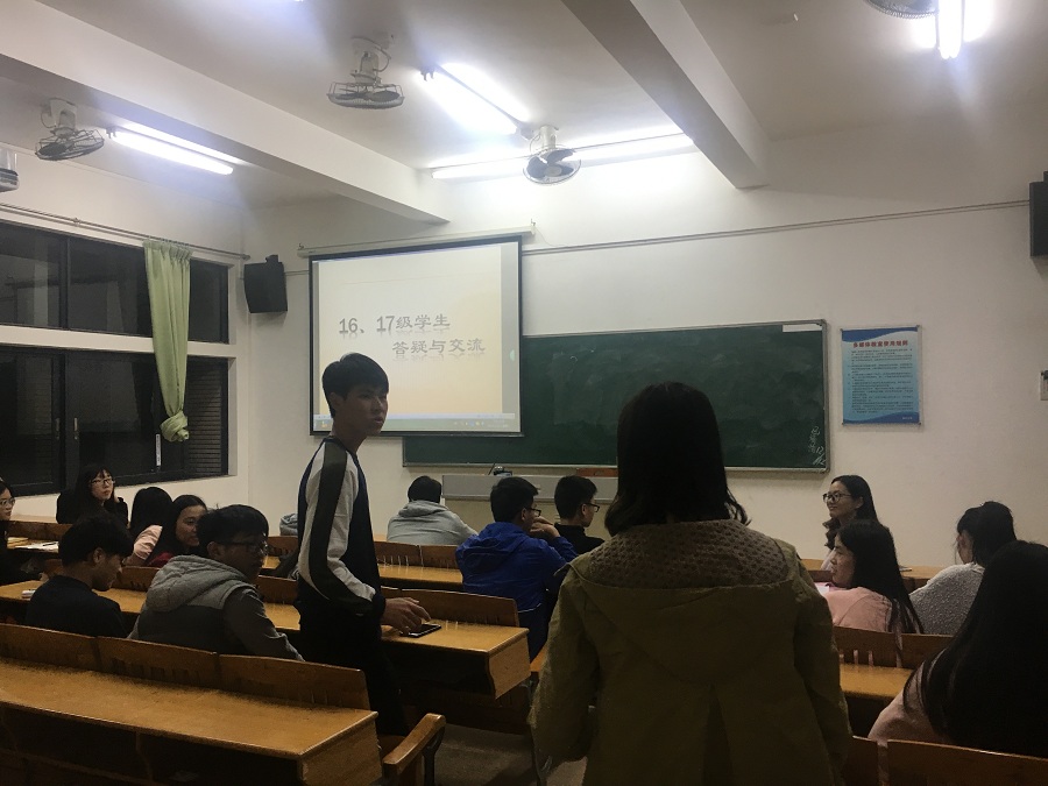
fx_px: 878
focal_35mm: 29
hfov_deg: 61.7
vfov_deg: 48.2
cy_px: 393
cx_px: 524
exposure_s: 1/33
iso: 50
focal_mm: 4.15
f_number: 2.2
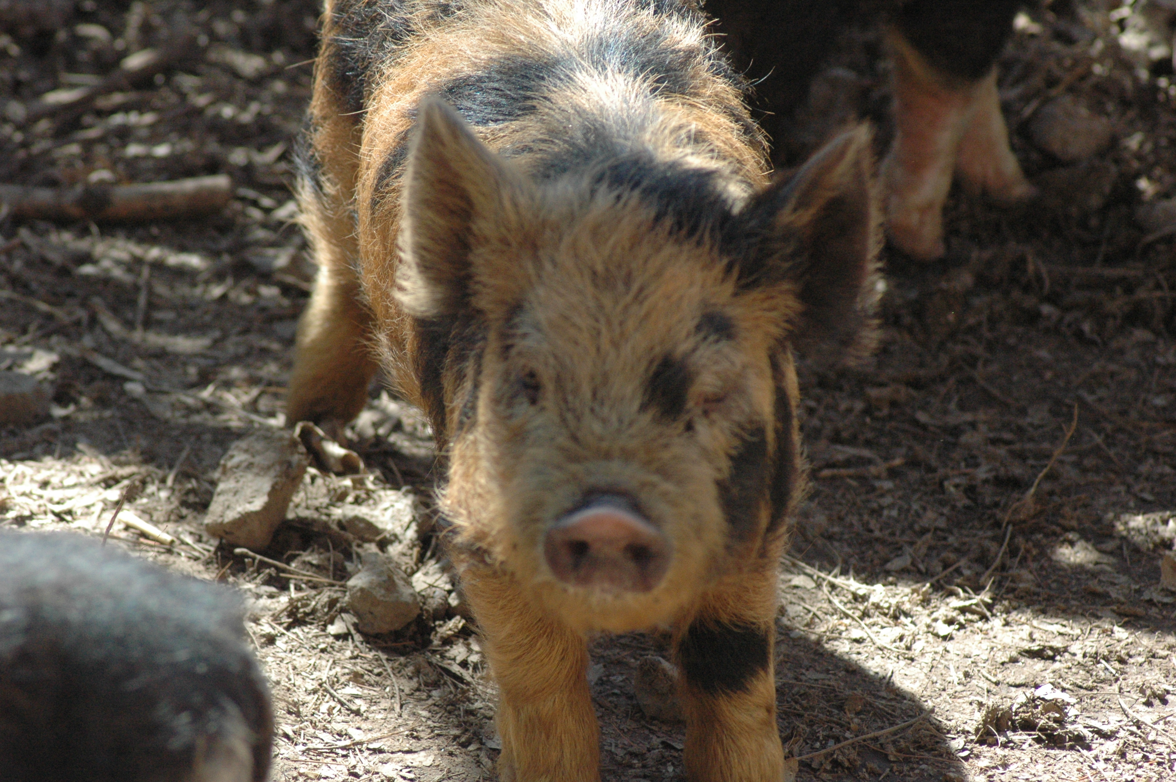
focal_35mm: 270
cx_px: 588
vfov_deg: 5.1
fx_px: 8812
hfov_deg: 7.6
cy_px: 391
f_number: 6.3
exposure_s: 1/640
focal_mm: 180
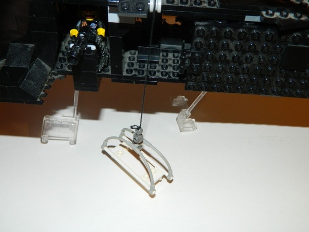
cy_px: 116
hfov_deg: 52.6
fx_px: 312
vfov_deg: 40.7
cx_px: 154
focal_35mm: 35
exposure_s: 1/40
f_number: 3.3
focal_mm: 6.2
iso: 200
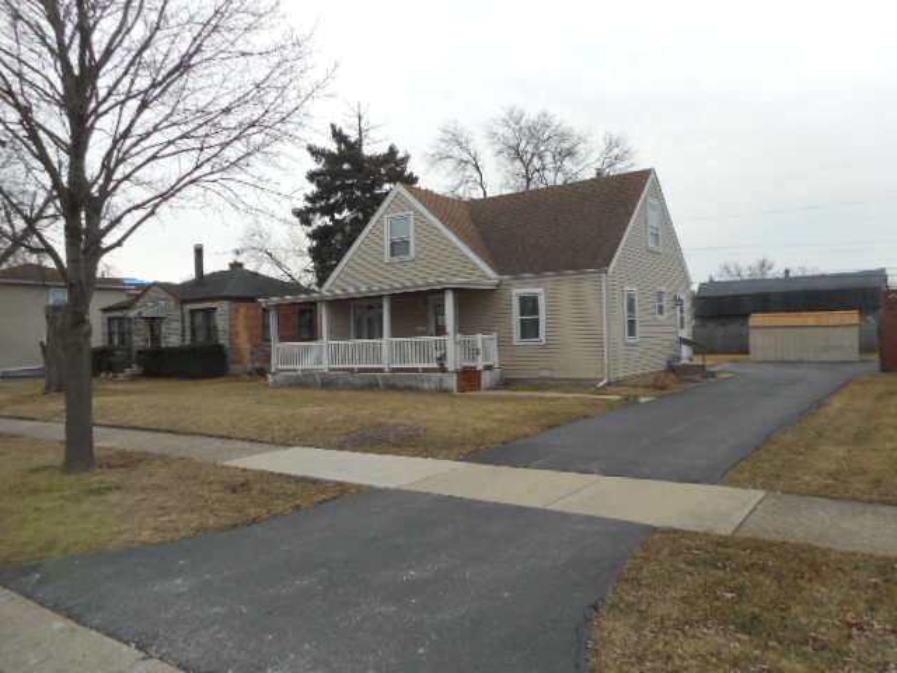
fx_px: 648
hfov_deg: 69.4
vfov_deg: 54.9
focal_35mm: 25
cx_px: 448
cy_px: 336
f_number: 3.7
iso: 80
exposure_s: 1/500
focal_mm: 4.5
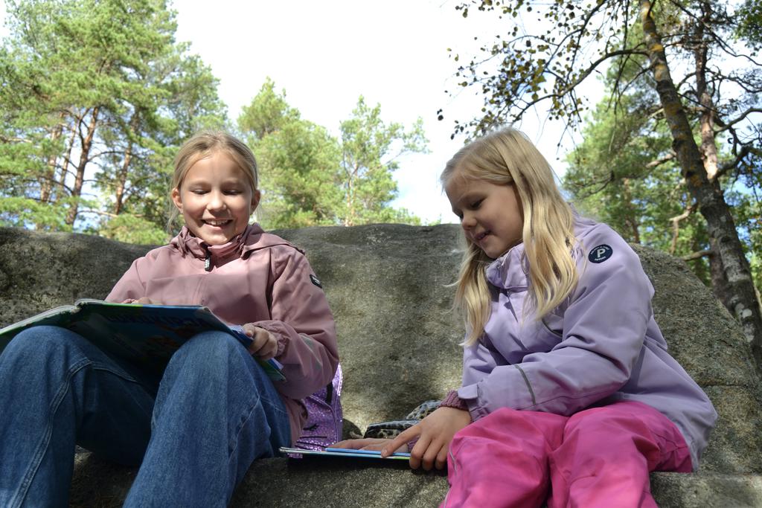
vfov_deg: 40.0
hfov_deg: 57.2
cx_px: 381
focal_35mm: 33
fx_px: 699
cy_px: 254
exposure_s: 1/160
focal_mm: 22
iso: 100
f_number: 6.3
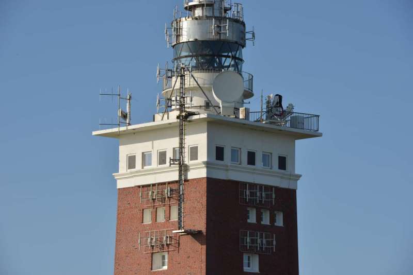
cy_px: 138
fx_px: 2295
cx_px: 206
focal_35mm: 200
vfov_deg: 6.9
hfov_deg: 10.3
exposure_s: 1/200
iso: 125
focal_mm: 200
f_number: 13
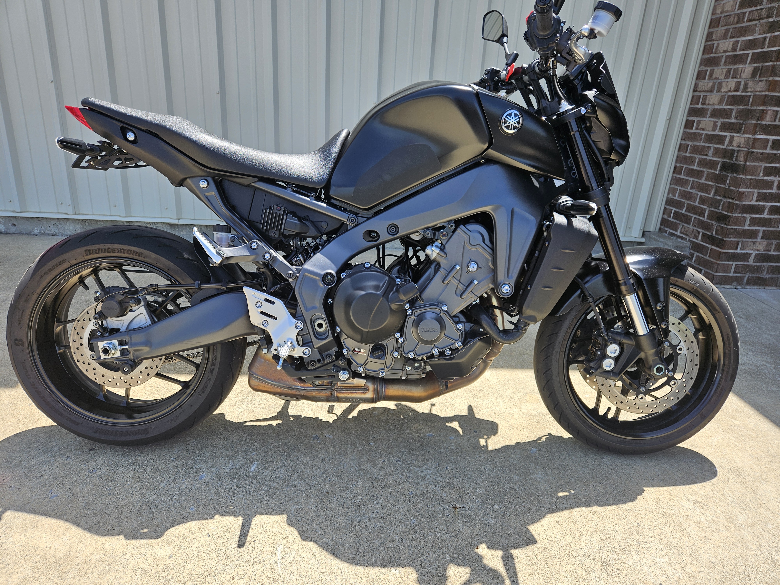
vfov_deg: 58.9
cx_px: 390
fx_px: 518
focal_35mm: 23
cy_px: 292
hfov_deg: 73.9
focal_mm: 5.4
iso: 25
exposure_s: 1/781
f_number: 1.8
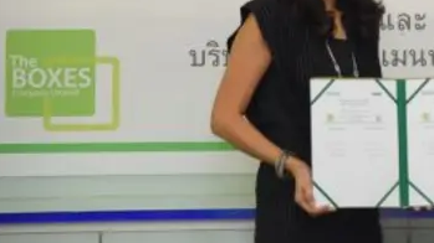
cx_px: 422
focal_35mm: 246
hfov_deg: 8.7
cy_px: -22
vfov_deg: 4.9
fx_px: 2830
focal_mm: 105
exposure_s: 1/160
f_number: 4
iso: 1600
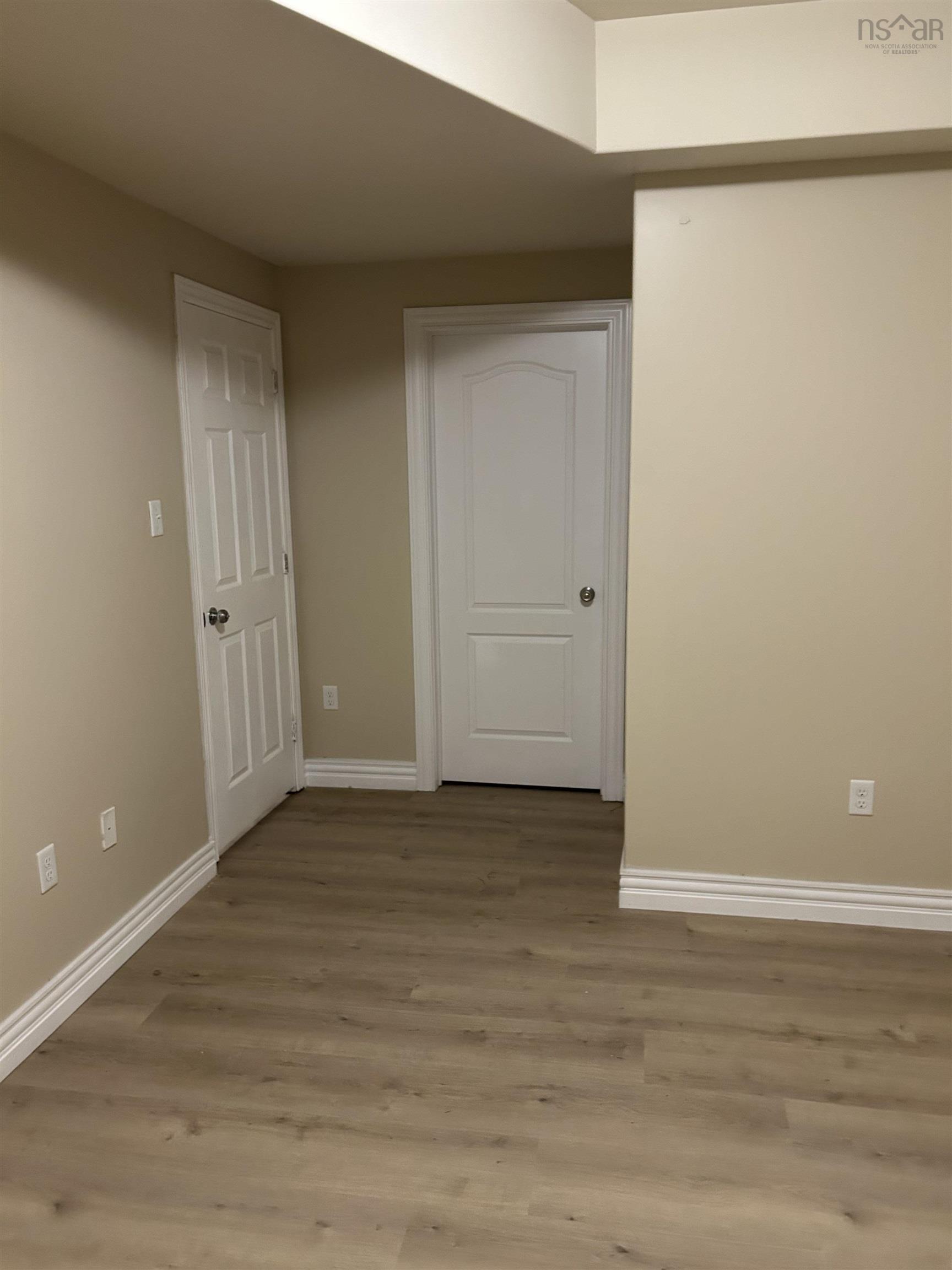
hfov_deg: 53.1
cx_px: 476
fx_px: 953
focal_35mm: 26
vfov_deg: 67.3
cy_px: 635
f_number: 1.5
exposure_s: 1/60
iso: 400
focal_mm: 5.7
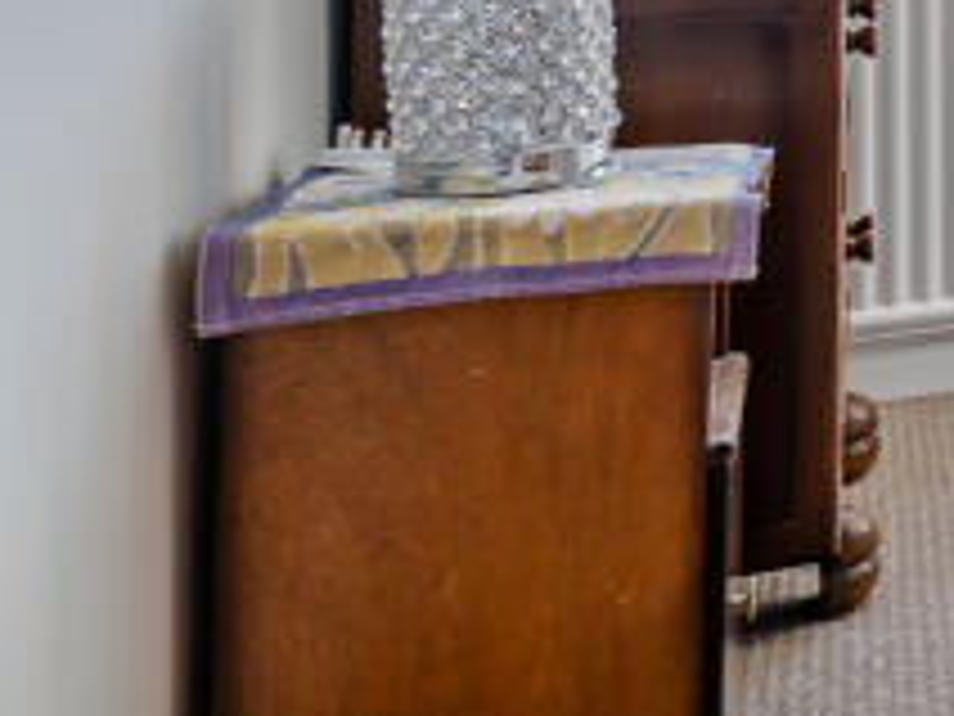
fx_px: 1791
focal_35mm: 65
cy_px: -198
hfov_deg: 15.5
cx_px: 2259
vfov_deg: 20.7
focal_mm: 14
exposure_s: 1/500
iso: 320
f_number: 6.3
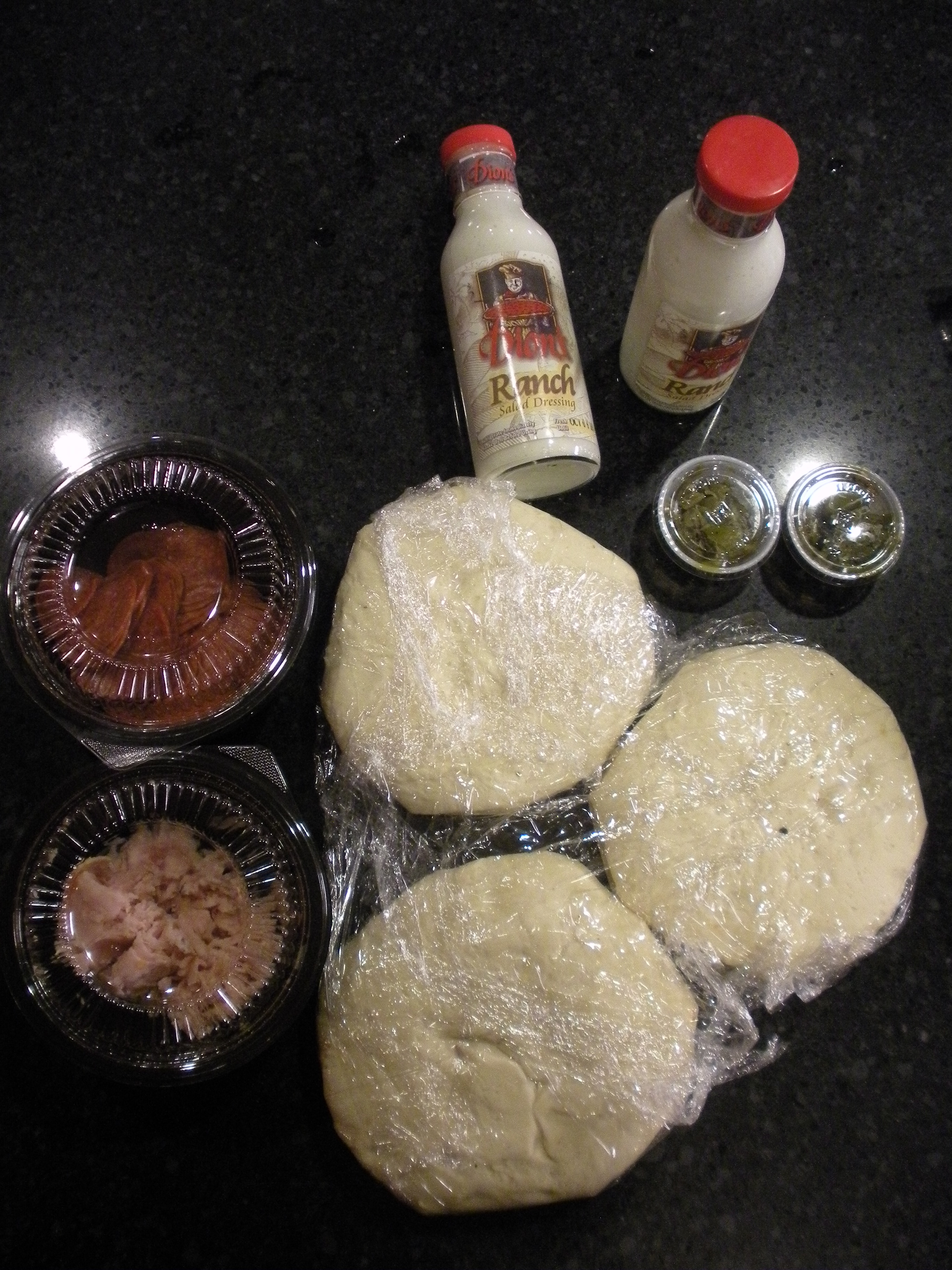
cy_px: 635
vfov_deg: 52.6
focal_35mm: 35
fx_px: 1283
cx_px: 476
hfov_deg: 40.7
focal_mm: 6.3
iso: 400
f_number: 3.5
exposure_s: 1/20
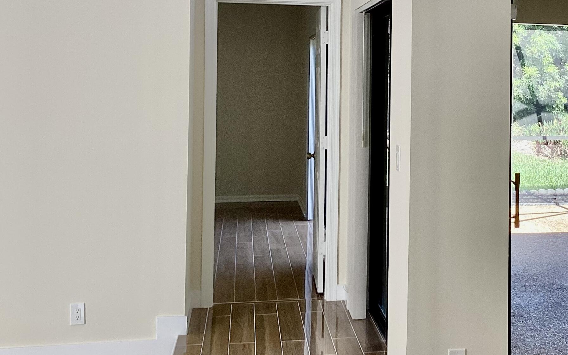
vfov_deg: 23.2
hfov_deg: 36.1
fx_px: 851
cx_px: 425
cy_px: 71
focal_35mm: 55
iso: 50
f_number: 2.4
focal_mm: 3.3
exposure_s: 1/120
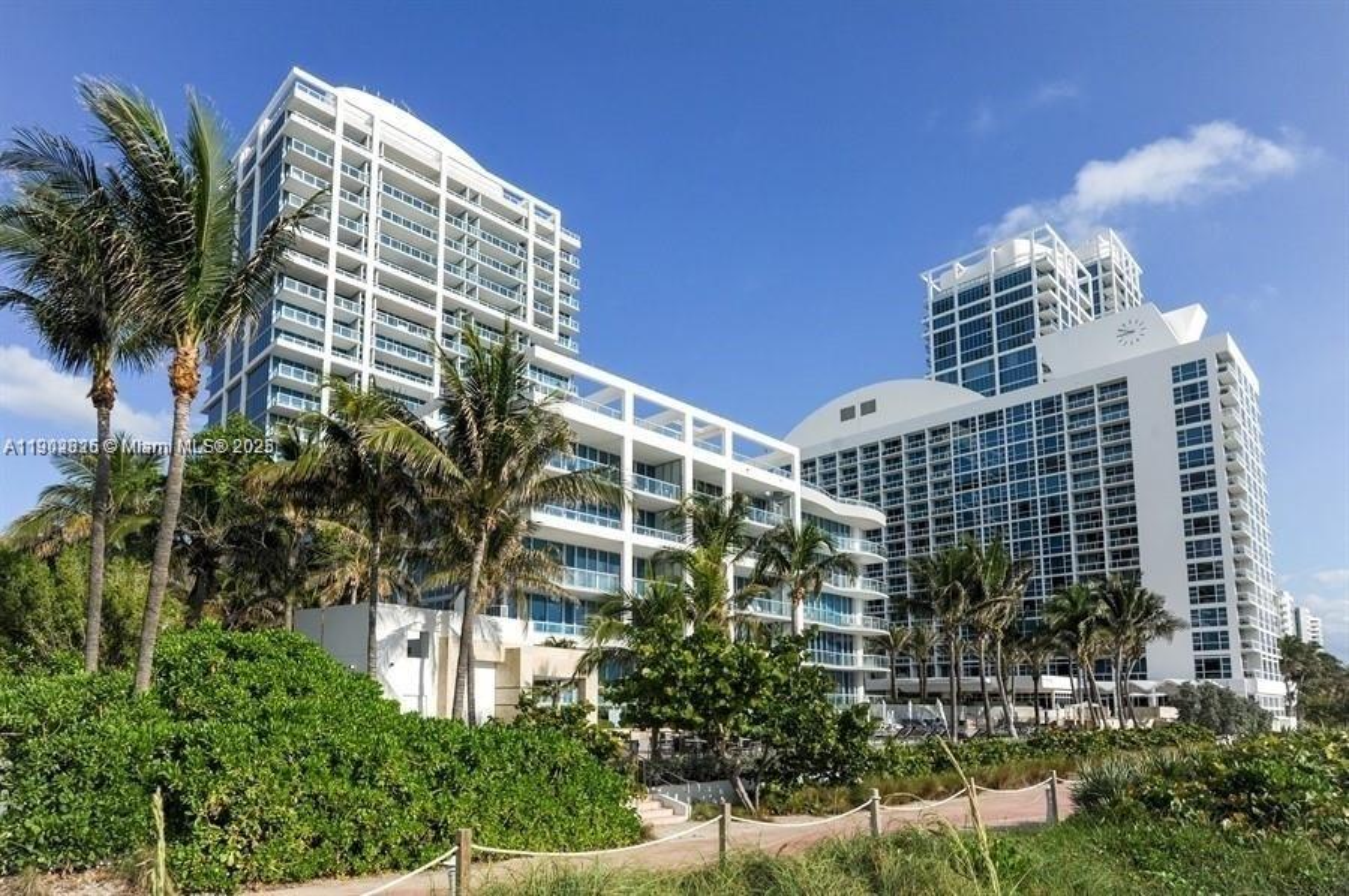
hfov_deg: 84.0
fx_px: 749
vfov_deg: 61.8
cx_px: 674
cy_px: 448
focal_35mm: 20
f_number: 8
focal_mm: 20
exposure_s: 1/1000
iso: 200
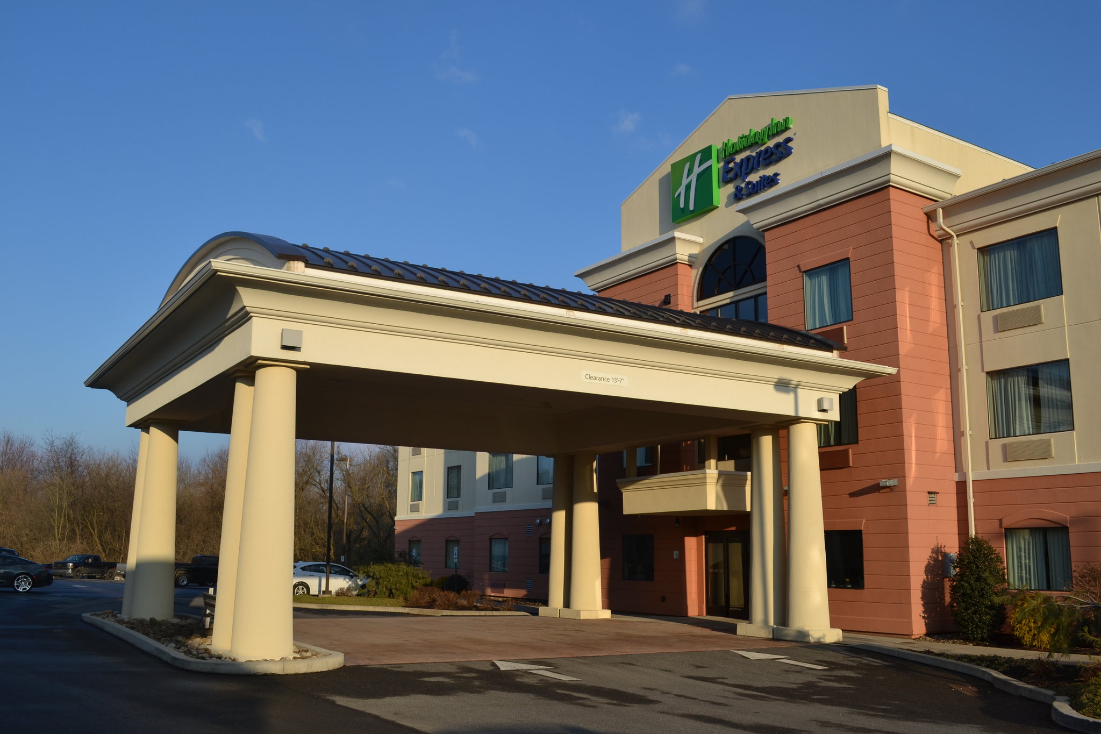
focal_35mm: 33
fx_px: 1009
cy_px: 367
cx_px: 550
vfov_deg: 40.0
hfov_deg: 57.2
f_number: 8
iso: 100
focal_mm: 22
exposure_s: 1/250
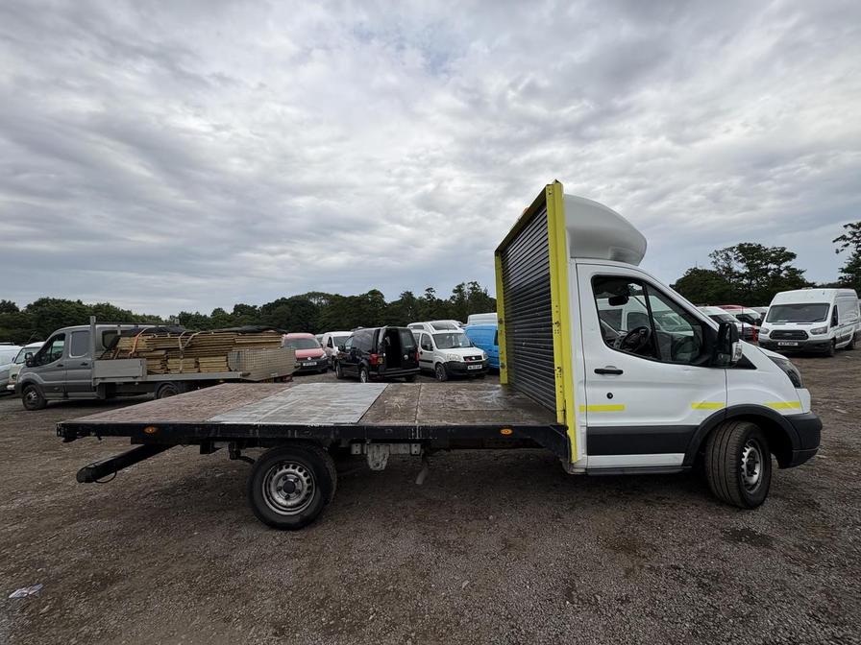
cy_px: 322
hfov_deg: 102.1
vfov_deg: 85.7
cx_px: 430
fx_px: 348
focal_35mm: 14
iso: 50
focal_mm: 2.22
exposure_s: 1/1709
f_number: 2.2
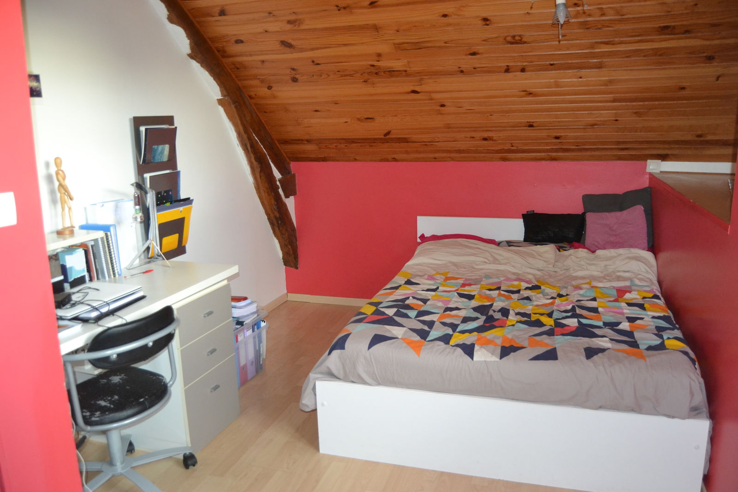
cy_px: 246
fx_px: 553
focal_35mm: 27
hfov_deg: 67.4
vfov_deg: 47.9
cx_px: 369
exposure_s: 1/60
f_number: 3.5
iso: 1600
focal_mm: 18
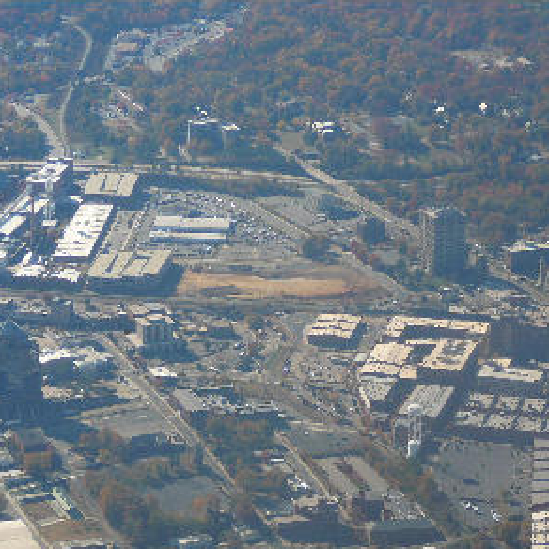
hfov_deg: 9.7
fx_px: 3248
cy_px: 374
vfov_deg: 9.7
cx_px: 196
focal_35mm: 181
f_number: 3.9
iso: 80
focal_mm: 16.6
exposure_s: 1/500
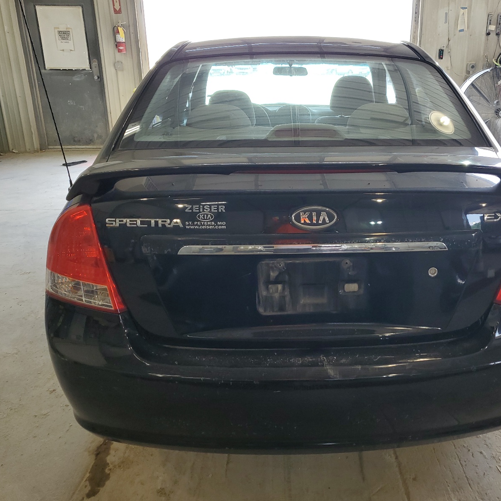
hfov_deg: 52.1
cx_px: 307
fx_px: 508
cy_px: 249
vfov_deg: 52.5
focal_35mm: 31
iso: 57
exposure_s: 1/120
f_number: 1.5
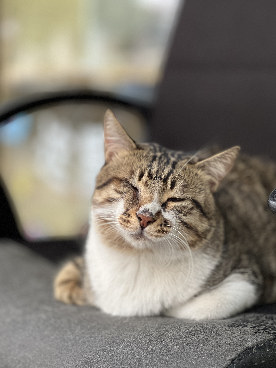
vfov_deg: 24.4
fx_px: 850
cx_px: 137
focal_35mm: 80
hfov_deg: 18.4
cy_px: 190
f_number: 2.8
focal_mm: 9
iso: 250
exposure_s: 1/62
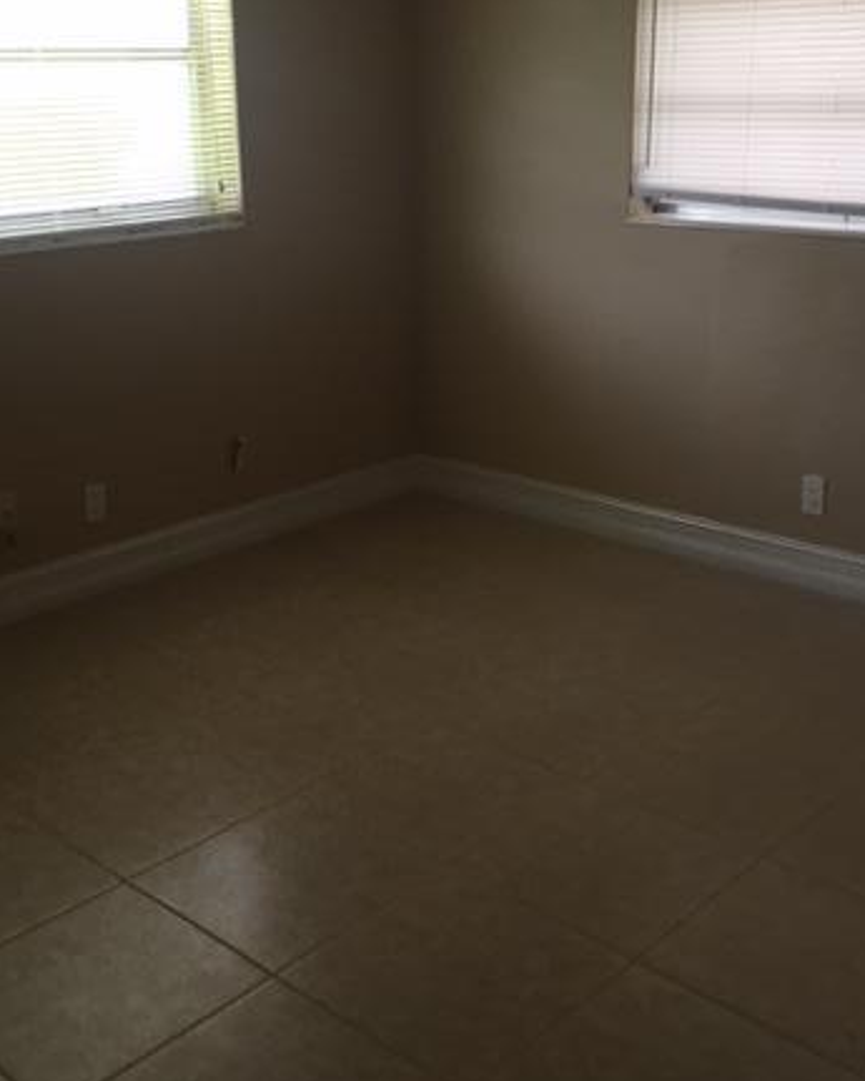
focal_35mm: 42
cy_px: 514
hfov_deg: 35.7
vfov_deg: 43.8
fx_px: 1344
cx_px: 439
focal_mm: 4.15
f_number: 2.2
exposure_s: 1/30
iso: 40
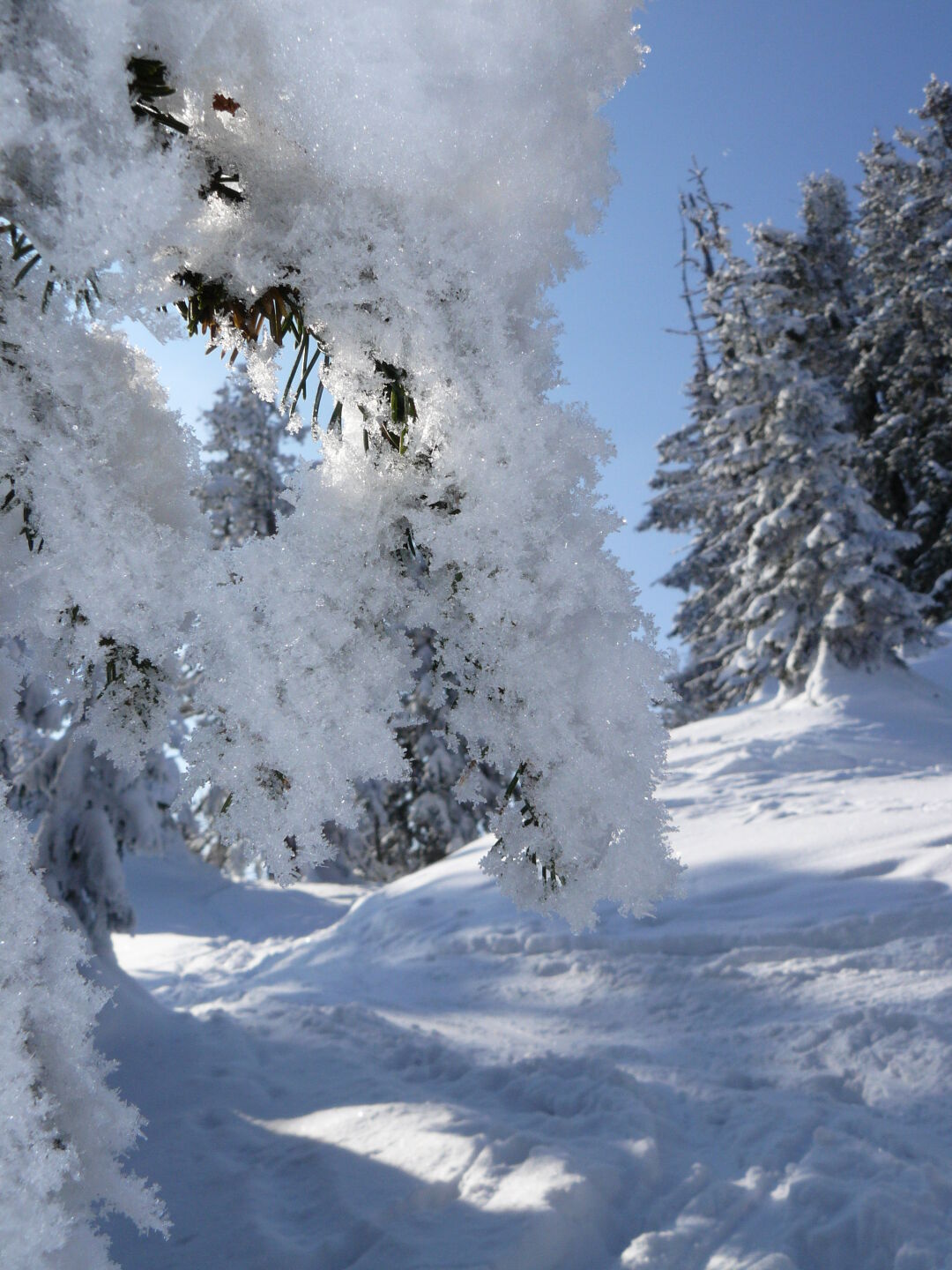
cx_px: 476
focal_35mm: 36
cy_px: 635
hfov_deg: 39.7
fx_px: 1320
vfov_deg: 51.4
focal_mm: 6
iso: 100
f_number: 6.3
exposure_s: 1/400
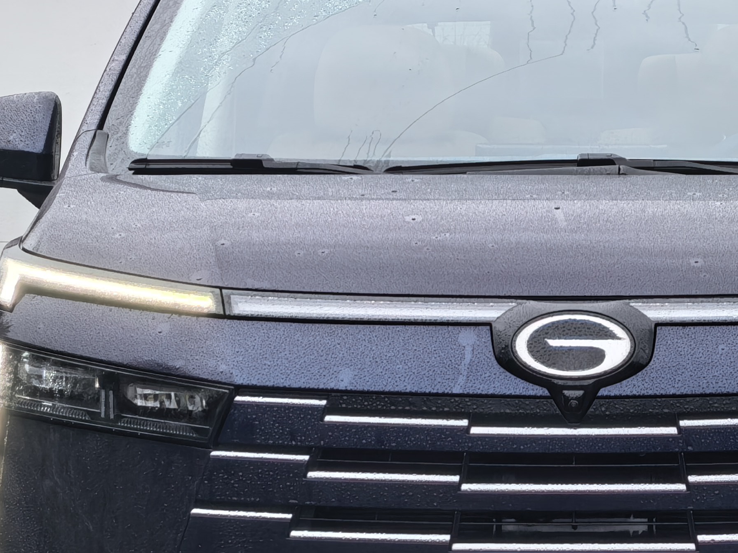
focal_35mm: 167
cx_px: 534
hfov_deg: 11.8
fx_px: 3561
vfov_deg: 8.9
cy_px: 447
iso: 50
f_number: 2
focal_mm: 6.98
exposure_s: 1/581
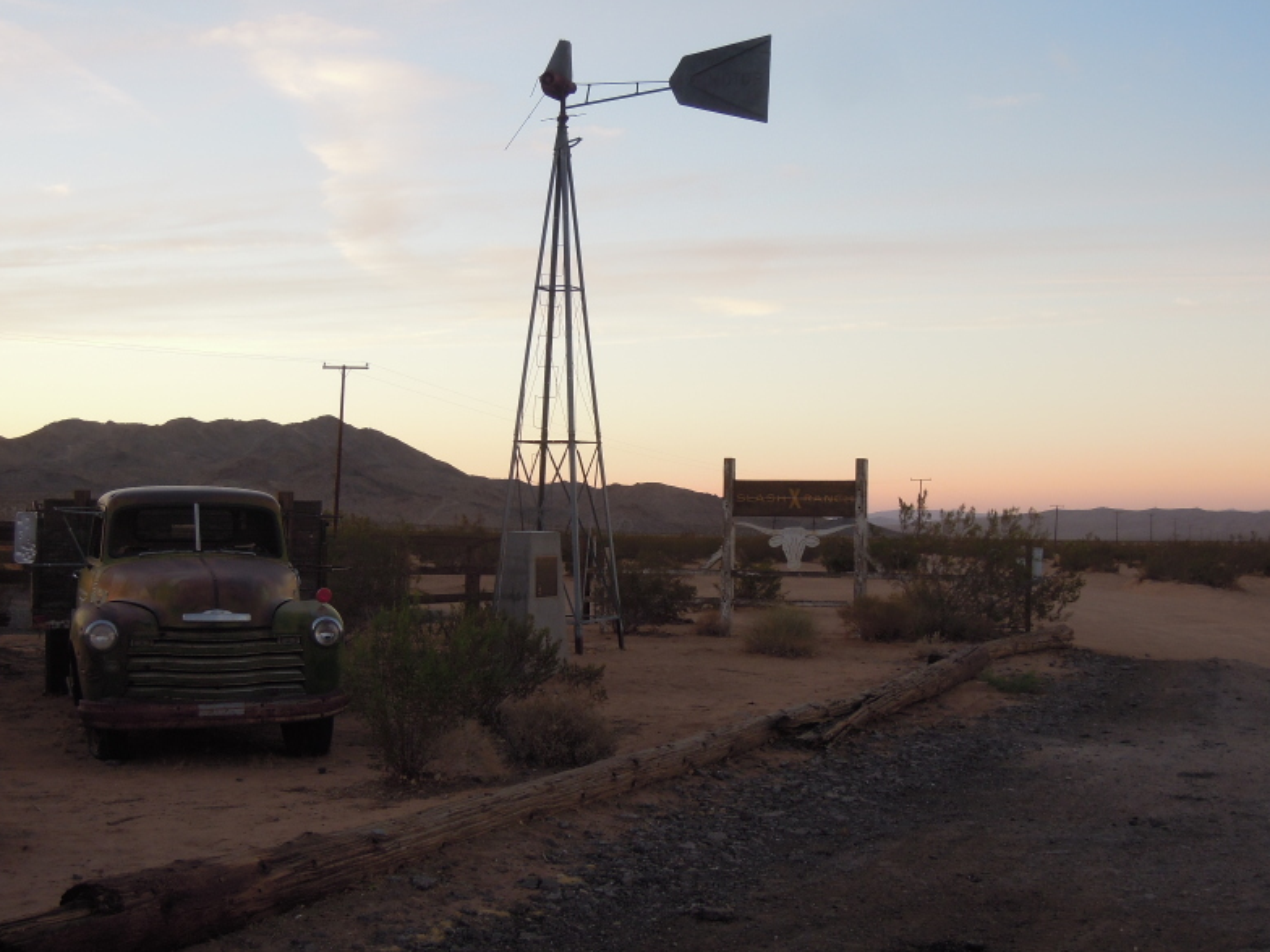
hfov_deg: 37.5
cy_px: 471
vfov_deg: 28.6
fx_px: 1871
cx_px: 637
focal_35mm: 51
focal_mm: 9
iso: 160
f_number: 3.7
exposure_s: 1/100
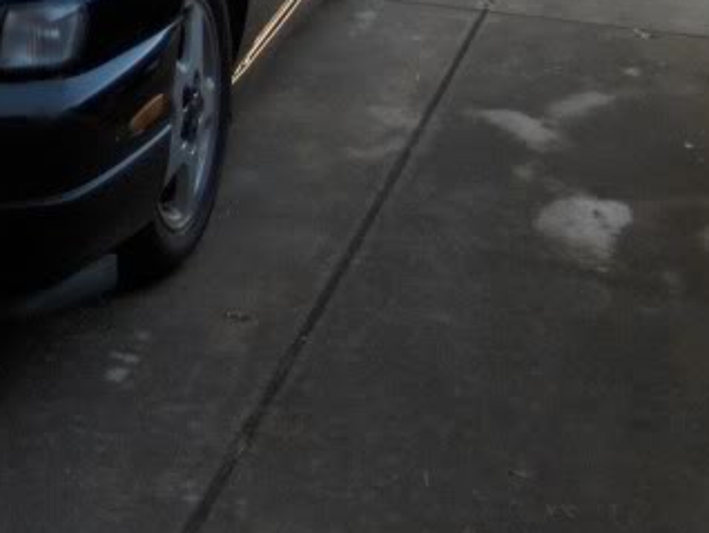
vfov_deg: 16.4
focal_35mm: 88
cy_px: -22
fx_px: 1804
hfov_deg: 20.7
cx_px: -152
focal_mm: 7.5
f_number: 2.8
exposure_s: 1/258
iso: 190
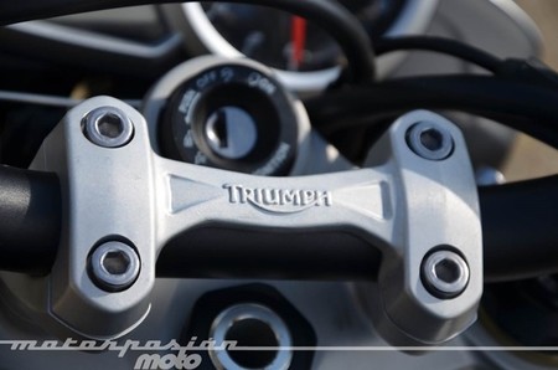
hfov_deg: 13.1
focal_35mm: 158
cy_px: 185
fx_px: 2436
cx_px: 279
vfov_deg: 8.7
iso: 100
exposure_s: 1/320
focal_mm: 105
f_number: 7.1
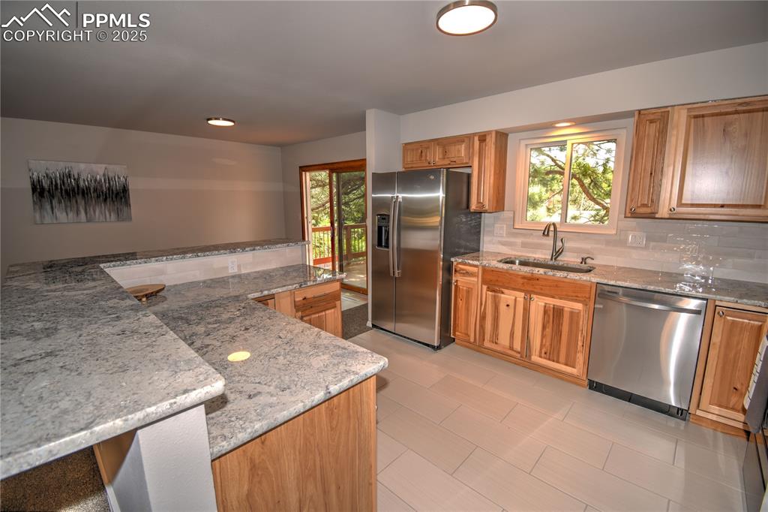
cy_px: 256
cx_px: 384
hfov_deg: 100.4
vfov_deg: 77.3
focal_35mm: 15
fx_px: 320
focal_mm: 10
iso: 100
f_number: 4.5
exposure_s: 1/60
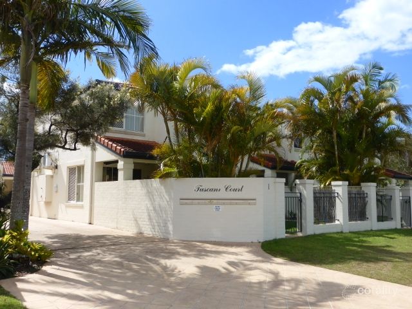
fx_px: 369
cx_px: 206
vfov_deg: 45.4
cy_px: 154
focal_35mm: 31
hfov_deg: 58.4
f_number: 3.6
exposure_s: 1/1000
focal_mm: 5.4
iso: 100
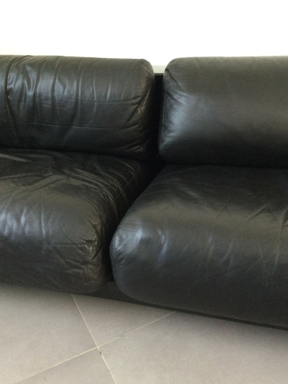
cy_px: 189
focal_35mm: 34
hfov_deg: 41.8
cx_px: 156
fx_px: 377
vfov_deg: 54.0
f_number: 2.4
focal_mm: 3.3
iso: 200
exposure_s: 1/25
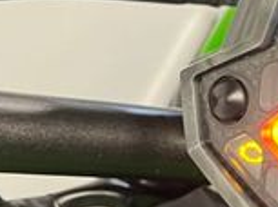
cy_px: 82
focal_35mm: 109
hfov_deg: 15.8
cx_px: 482
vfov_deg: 13.5
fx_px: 873
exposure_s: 1/50
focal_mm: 5.1
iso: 320
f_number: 1.6
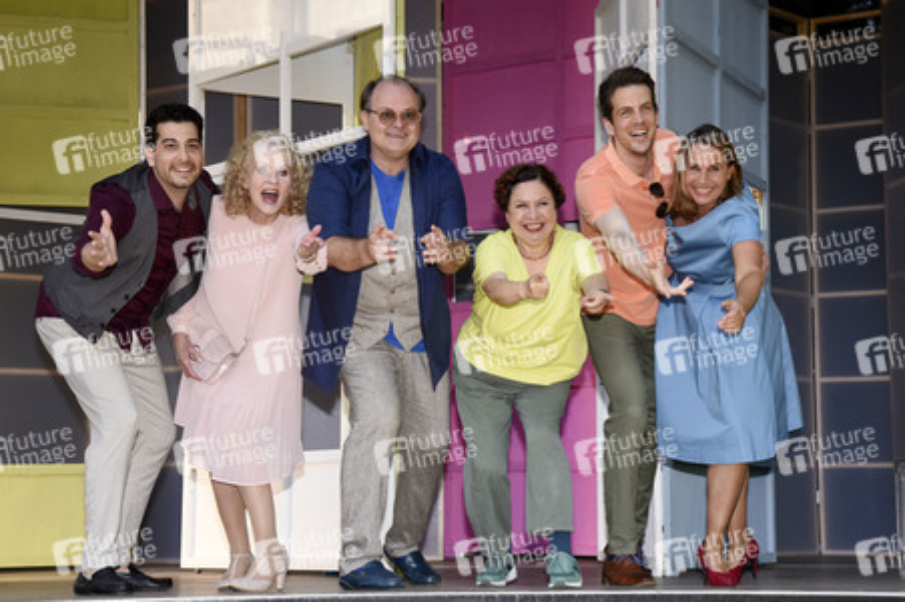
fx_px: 1633
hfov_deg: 31.0
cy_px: 301
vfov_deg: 20.9
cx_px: 452
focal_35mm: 65
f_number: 8
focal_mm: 65
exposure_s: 1/160
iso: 1250
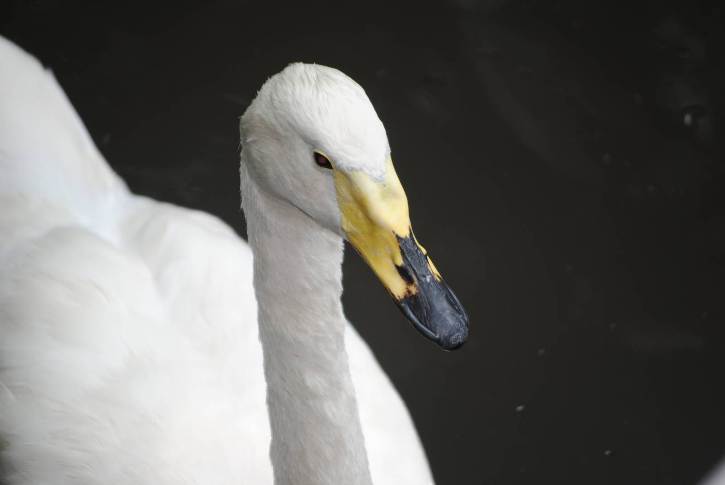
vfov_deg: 5.2
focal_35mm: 262
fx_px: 5293
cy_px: 242
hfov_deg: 7.8
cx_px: 362
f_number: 5.3
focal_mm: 175
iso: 100
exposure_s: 1/160
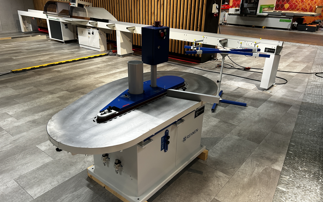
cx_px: 163
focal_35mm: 28
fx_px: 246
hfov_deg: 66.5
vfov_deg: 44.5
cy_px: 107
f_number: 1.5
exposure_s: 1/100
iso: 125
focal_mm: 5.7
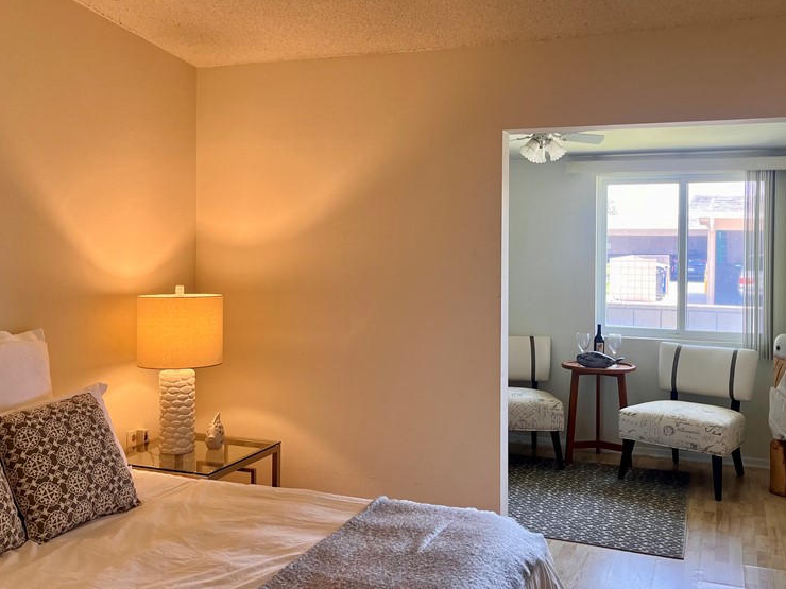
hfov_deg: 51.3
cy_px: 249
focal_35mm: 36
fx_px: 817
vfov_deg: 39.6
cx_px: 383
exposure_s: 1/60
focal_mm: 5.1
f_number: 1.6
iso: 64
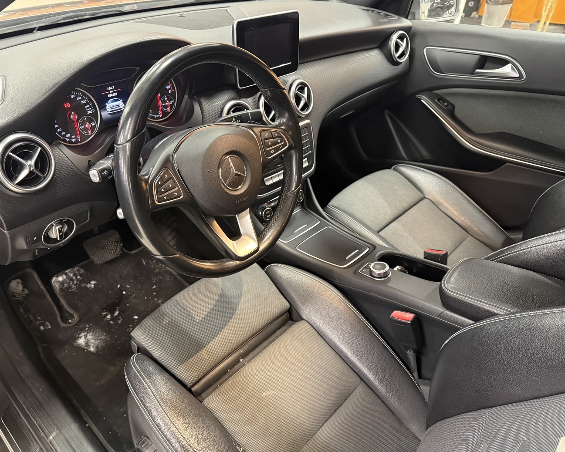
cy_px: 229
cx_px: 254
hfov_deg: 65.9
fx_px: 435
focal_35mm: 26
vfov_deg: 54.9
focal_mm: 6.76
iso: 800
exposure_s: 1/40
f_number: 1.78
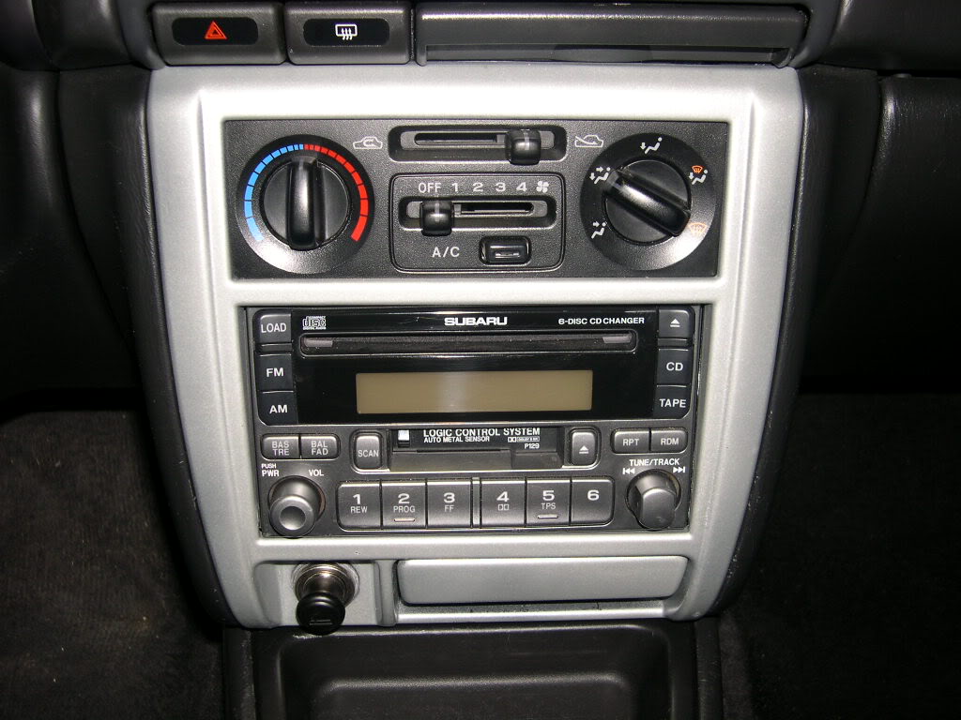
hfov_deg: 49.0
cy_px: 360
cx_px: 480
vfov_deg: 37.7
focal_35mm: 38
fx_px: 1055
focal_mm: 8
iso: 100
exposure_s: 1/60
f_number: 2.8
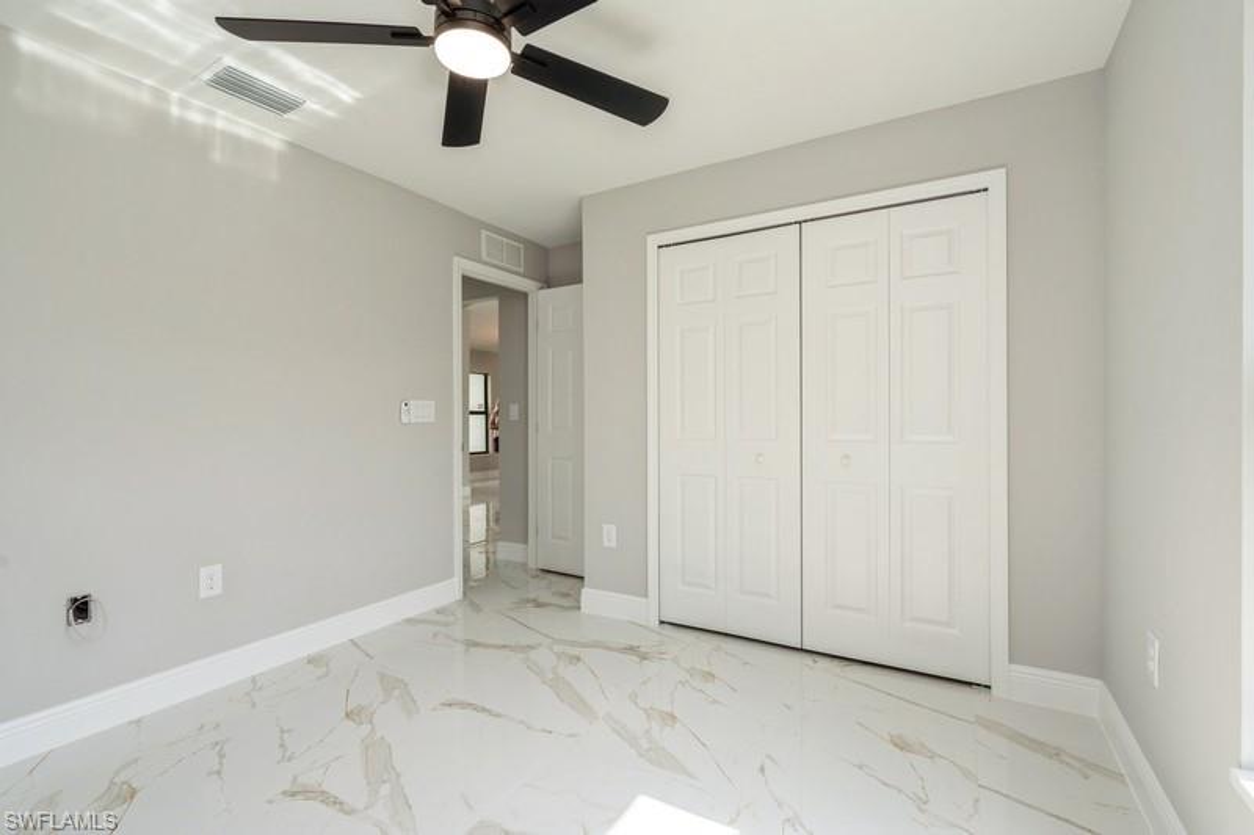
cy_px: 418
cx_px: 627
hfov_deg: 96.7
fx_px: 557
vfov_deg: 73.7
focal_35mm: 16
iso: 200
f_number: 8
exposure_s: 1/80
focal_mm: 16
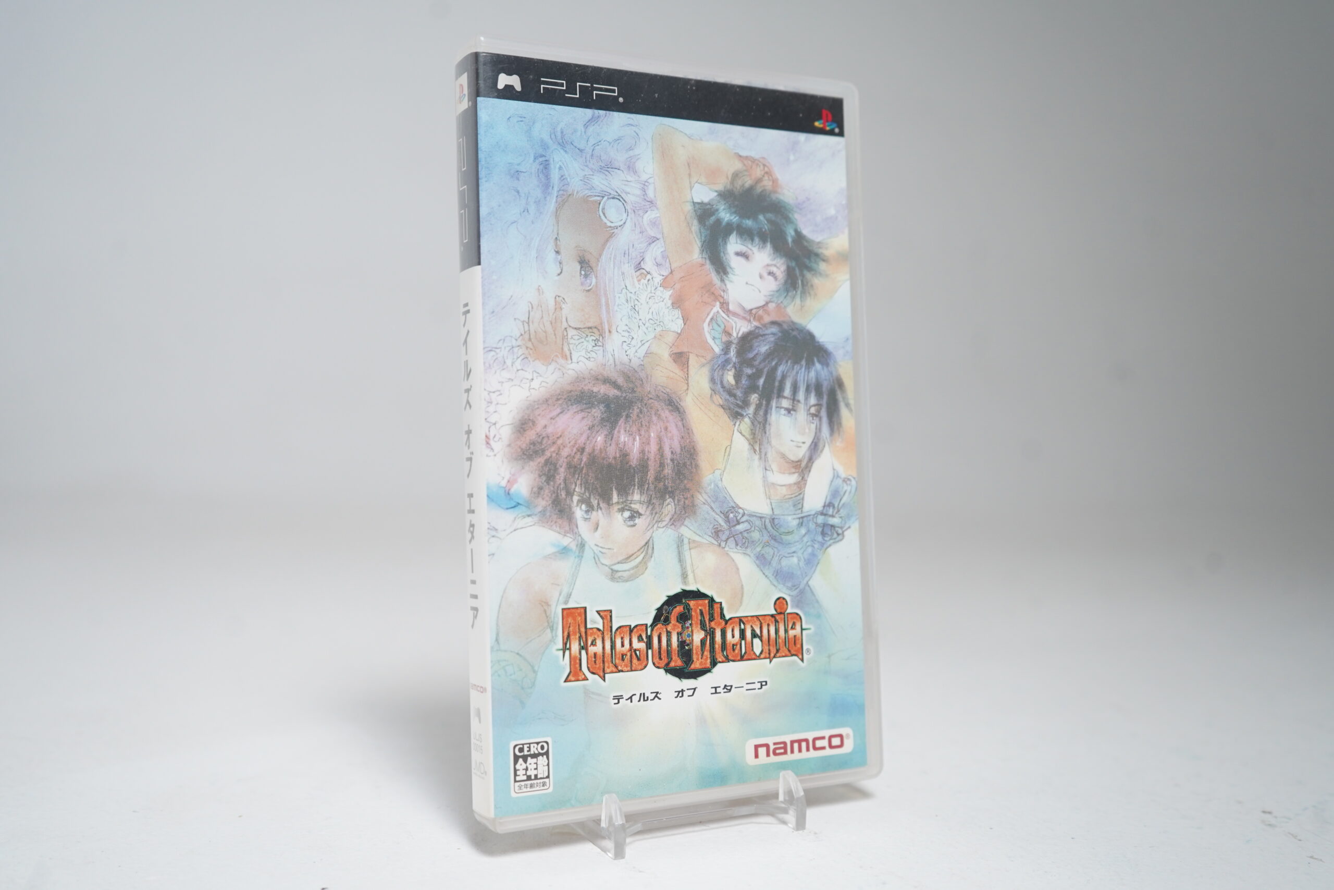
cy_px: 445
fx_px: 1260
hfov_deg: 55.8
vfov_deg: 38.9
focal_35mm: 34
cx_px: 667
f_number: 5
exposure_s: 1/40
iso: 1000
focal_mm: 34
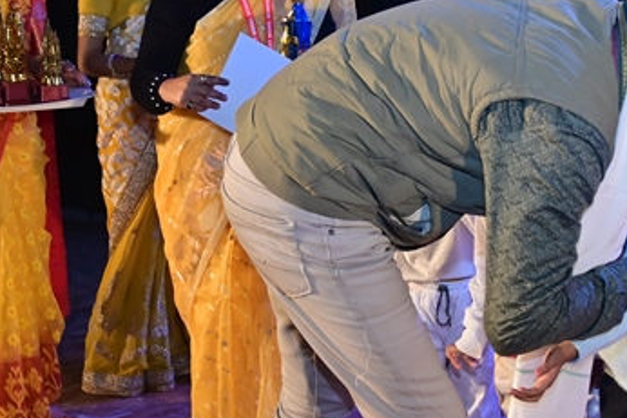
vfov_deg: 13.0
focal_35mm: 106
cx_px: 444
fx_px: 1842
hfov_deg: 19.2
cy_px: 218
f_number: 5
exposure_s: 1/160
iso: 500
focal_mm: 30.5
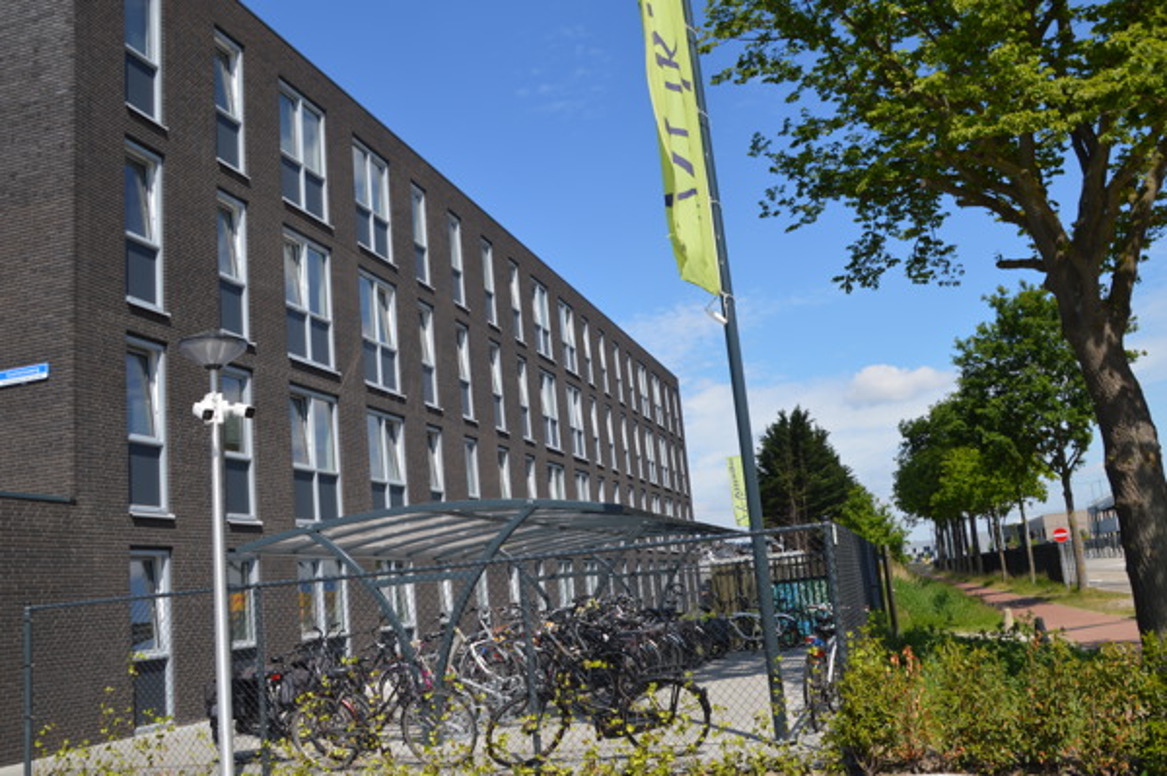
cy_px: 388
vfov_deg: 41.6
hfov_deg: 59.5
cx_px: 584
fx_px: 1020
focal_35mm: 32
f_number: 8
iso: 100
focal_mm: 21
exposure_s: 1/250
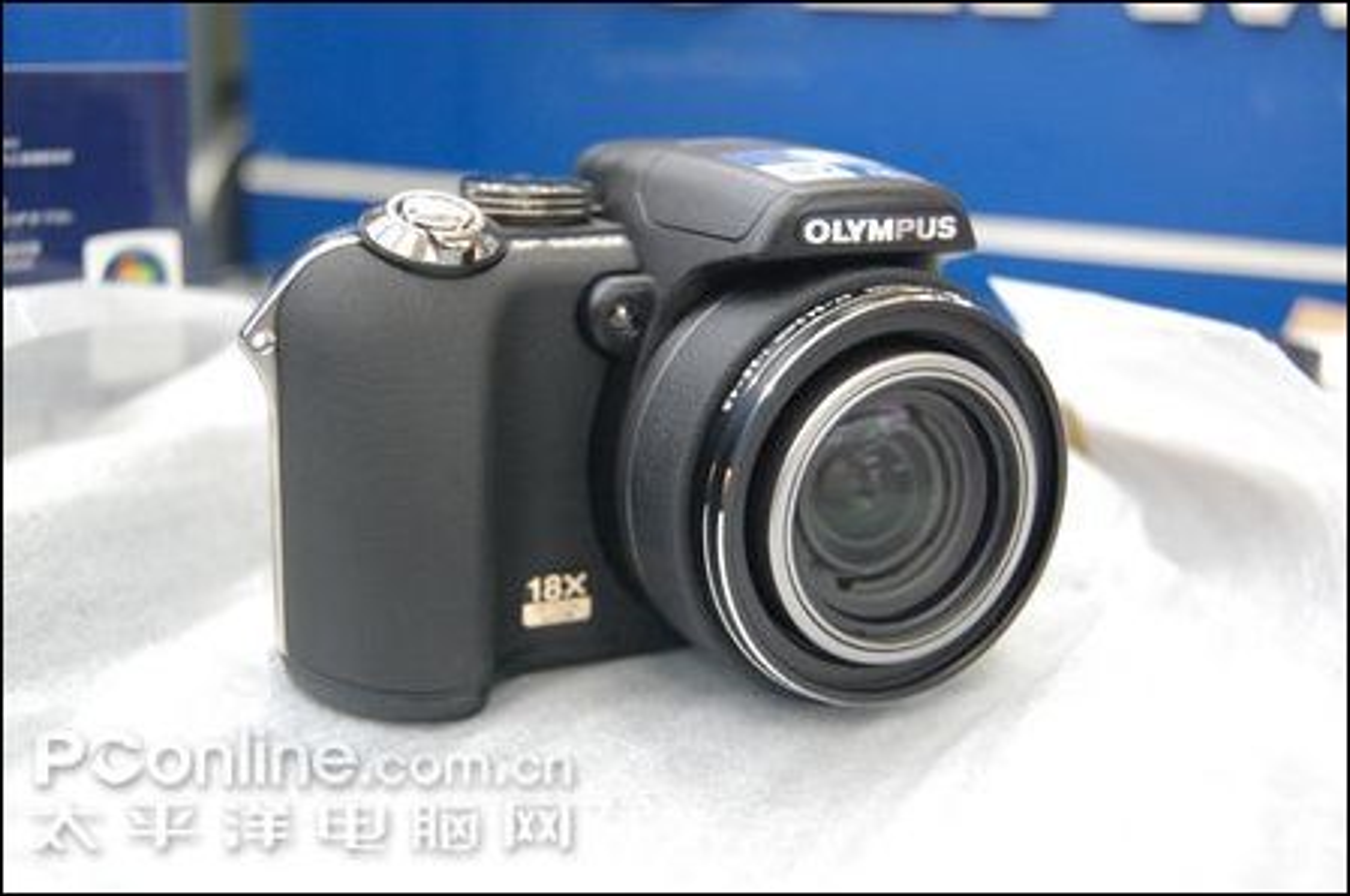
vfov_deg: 28.9
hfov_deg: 42.4
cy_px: 448
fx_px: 1741
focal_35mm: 46
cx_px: 675
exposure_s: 1/30
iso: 1600
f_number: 4.5
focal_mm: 31
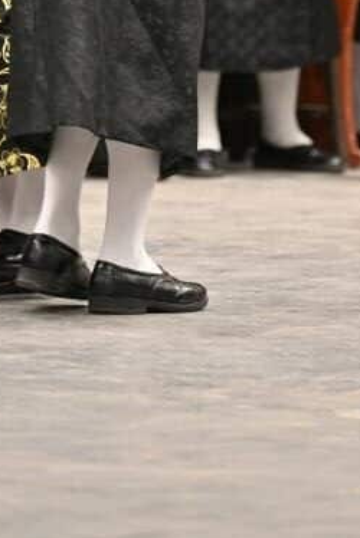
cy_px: -157
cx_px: 148
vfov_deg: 4.8
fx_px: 6348
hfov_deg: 3.2
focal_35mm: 424
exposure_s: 1/200
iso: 250
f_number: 2.8
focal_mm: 155
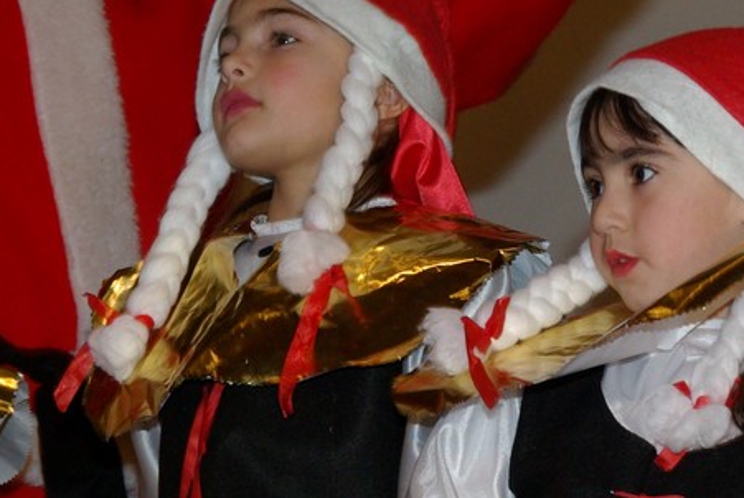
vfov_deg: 6.5
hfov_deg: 9.5
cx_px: 866
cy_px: 415
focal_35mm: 213
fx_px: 4408
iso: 400
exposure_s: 1/60
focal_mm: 50
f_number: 6.7
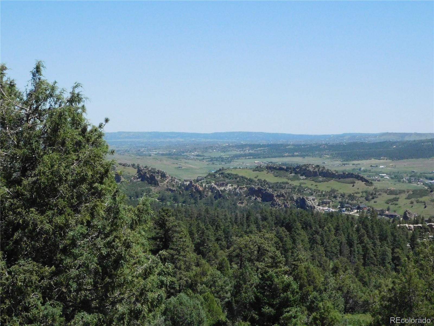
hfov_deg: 27.4
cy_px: 163
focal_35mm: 71
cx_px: 217
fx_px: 890
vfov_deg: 20.7
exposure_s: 1/1250
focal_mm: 12.6
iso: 800
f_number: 8.6
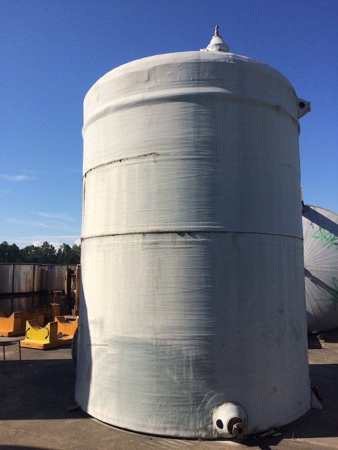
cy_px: 225
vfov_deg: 61.7
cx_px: 169
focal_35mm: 29
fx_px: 378
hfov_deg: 48.2
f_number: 2.2
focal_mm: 4.15
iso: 32
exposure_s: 1/3425
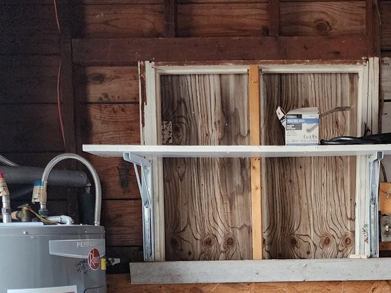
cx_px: 271
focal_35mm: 57
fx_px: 644
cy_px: 274
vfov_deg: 24.8
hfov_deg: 33.4
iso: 640
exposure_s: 1/120
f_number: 1.8
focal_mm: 6.4
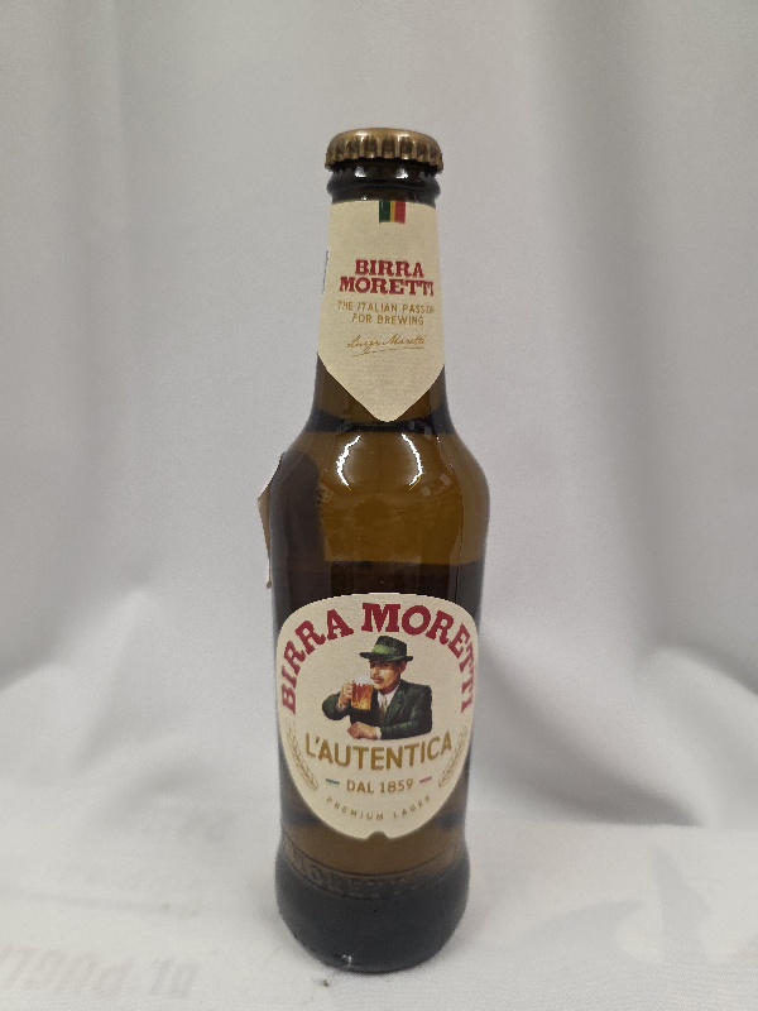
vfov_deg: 73.9
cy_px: 506
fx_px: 672
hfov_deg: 58.9
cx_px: 379
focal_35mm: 23
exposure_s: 1/101
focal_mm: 6.3
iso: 400
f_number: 1.7
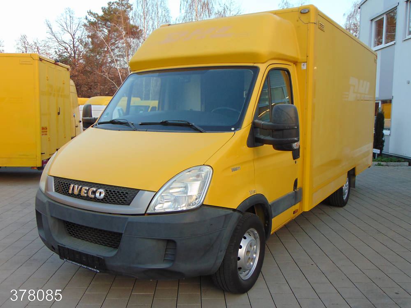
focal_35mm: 33
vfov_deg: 42.9
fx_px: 392
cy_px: 154
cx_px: 206
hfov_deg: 55.4
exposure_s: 1/60
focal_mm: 5.8
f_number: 3.2
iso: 80
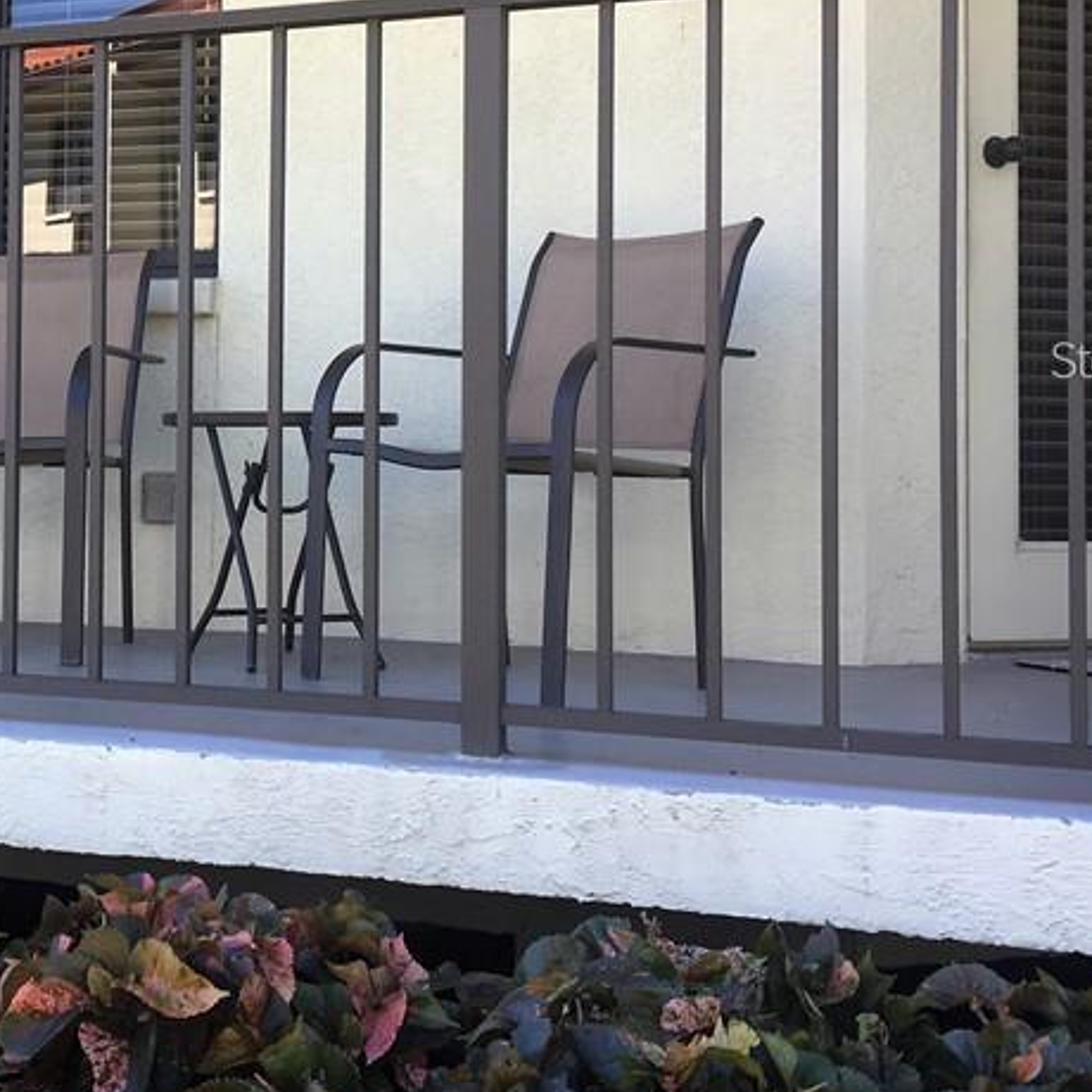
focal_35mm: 57
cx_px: 61
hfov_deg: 28.6
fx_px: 2034
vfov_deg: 29.8
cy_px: 360
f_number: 2.2
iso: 25
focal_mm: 4.15
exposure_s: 1/150
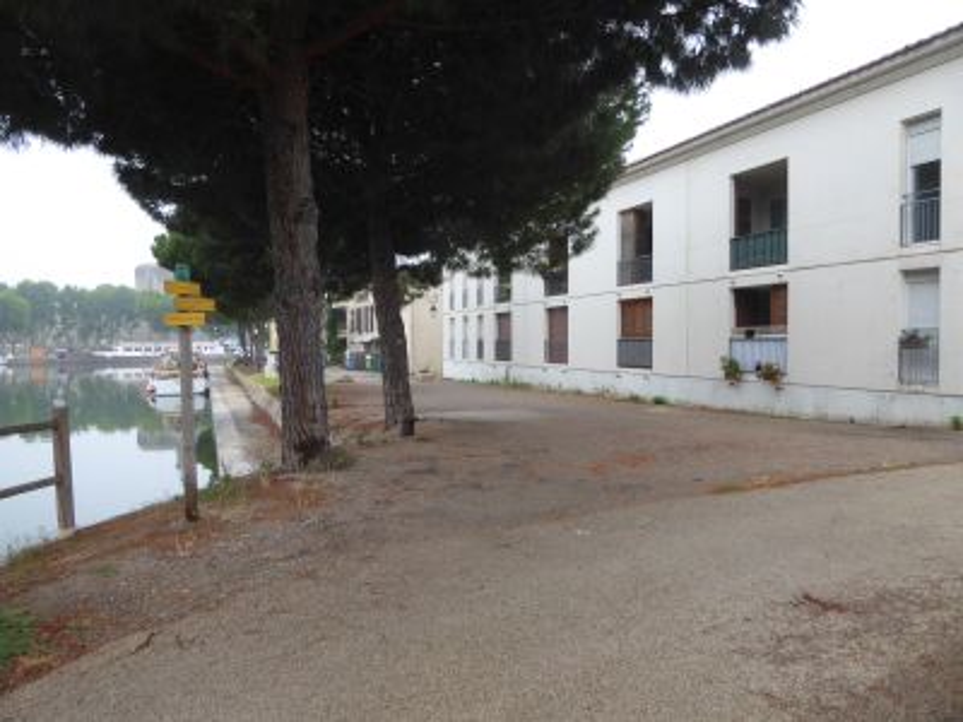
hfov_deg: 69.4
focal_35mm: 25
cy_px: 361
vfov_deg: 54.9
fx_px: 695
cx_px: 482
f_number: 3.3
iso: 80
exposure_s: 1/60
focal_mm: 4.3
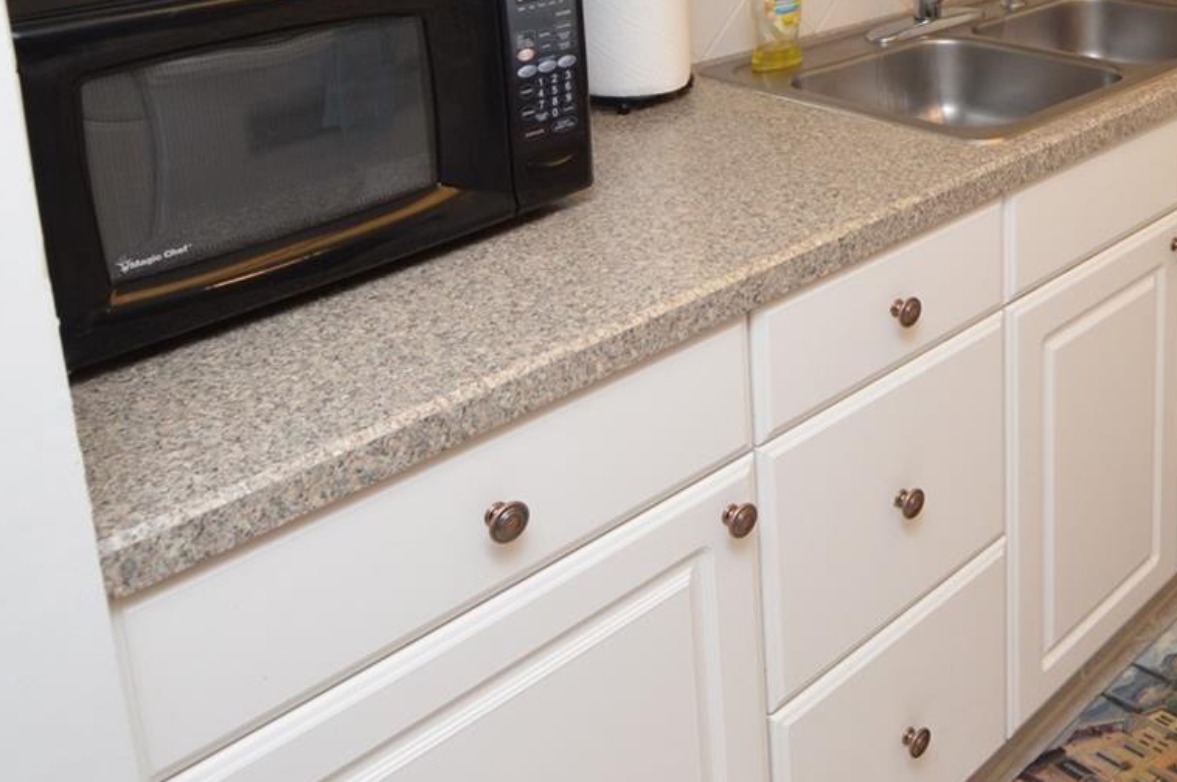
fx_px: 1241
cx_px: 1124
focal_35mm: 38
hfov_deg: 44.6
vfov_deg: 32.2
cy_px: -2
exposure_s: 1/60
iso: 400
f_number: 4
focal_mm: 12
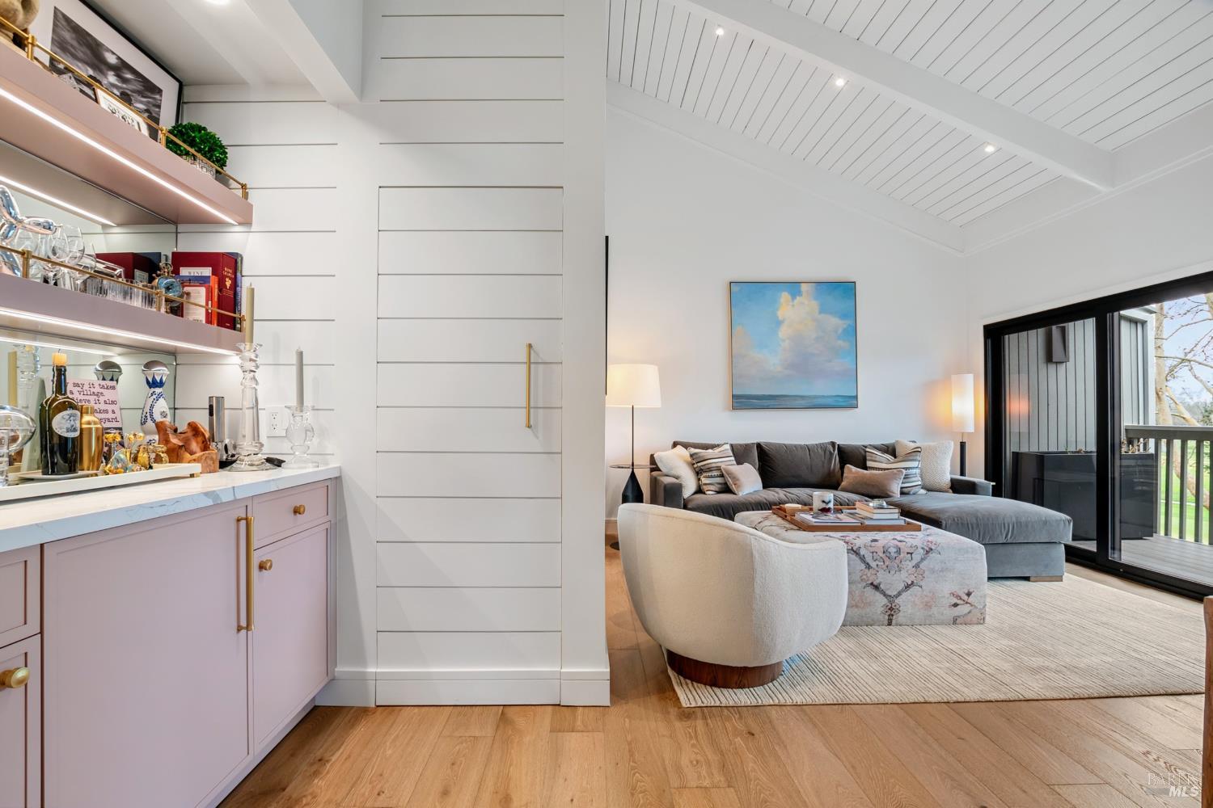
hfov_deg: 100.4
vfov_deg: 77.3
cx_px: 606
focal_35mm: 15
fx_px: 505
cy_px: 404
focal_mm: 10
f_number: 9
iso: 160
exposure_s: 1
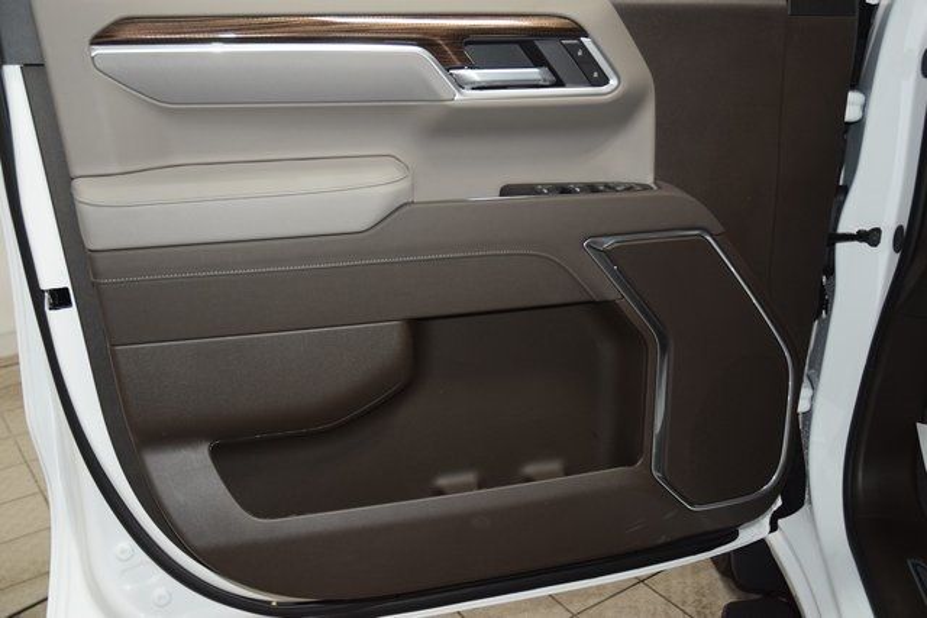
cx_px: 464
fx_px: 927
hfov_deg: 53.1
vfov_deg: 36.9
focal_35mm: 36
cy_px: 309
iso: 800
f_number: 4
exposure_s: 1/60
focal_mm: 24
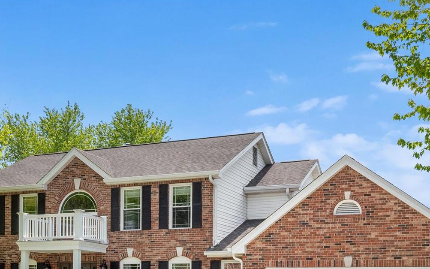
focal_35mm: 52
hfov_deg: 38.7
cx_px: 167
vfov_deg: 24.4
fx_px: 609
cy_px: 227
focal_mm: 16
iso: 400
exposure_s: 1/400
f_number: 8
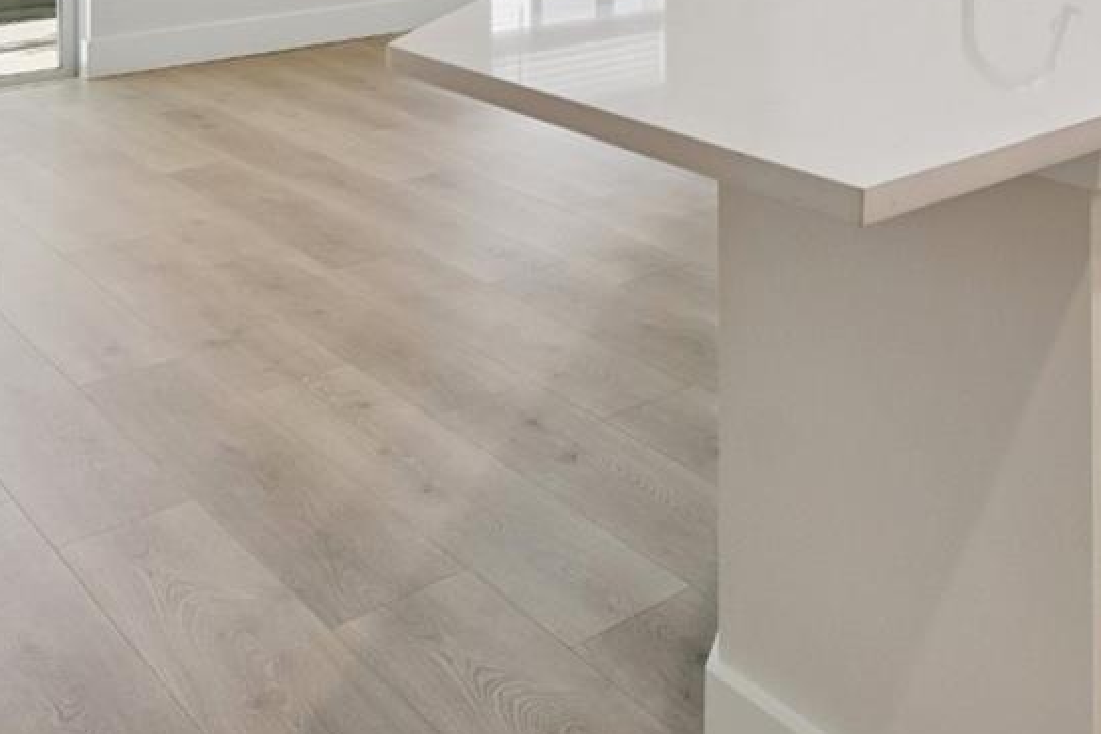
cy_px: -247
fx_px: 1345
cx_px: 1152
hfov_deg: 38.4
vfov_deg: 25.7
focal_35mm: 44
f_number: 7.1
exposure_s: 1/13
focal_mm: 10
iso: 100
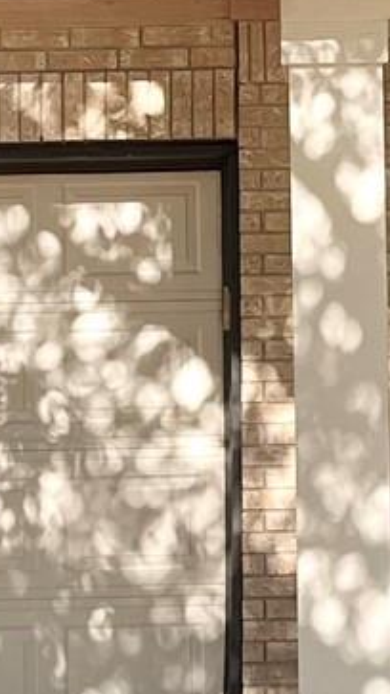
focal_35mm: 160
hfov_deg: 7.6
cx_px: 375
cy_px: 310
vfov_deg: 13.4
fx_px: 2944
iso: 50
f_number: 1.6
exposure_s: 1/761
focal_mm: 5.1
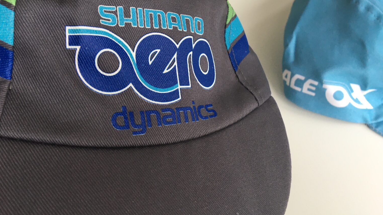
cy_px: 104
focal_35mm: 32
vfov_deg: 36.7
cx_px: 193
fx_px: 325
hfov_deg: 61.0
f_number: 2.2
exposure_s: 1/33
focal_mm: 4.15
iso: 32
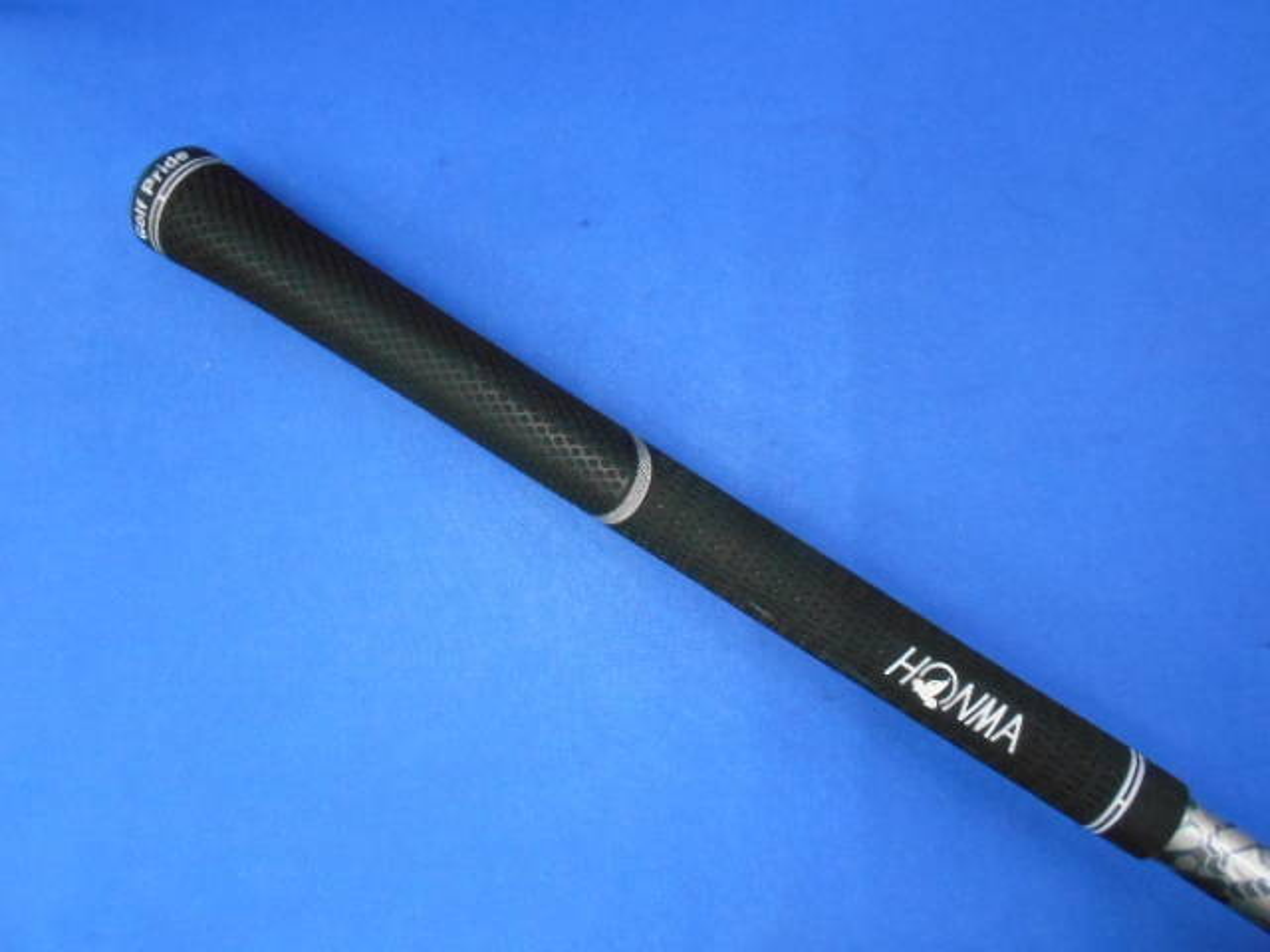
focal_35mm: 26
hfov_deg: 67.3
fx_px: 954
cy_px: 476
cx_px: 635
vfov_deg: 53.1
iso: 800
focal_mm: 4.6
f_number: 3.2
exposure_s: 1/80
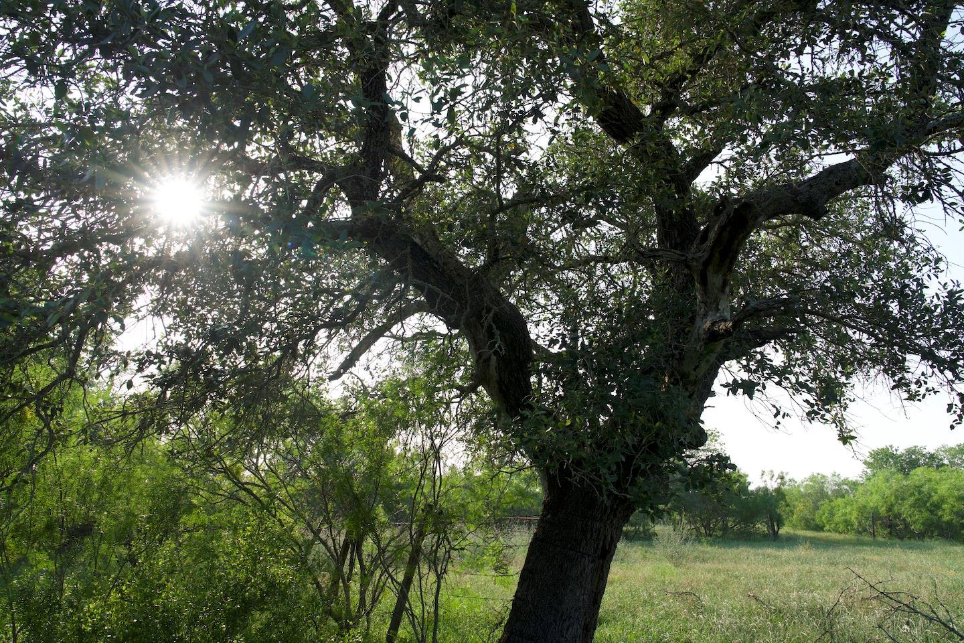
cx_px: 482
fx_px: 643
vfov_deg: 53.1
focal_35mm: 24
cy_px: 322
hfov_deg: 73.7
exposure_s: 1/100
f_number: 7.1
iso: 100
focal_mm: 24
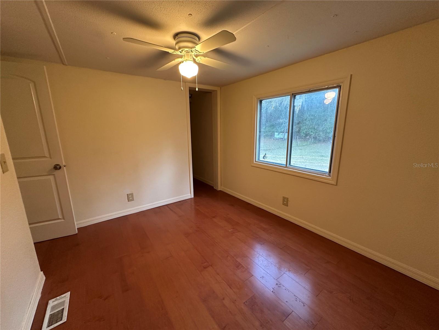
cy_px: 165
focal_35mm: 14
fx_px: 178
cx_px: 220
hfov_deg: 102.1
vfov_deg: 85.7
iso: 250
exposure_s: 1/60
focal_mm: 2.22
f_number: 2.2
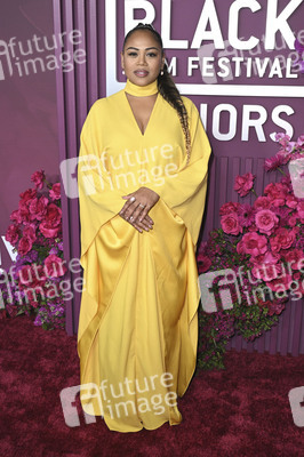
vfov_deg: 44.5
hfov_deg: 30.5
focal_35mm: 44
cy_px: 228
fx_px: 558
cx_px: 152
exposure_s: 1/320
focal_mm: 44
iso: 2500
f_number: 5.6
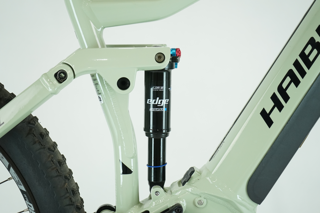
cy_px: 106
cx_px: 160
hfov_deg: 28.8
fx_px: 622
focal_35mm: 70
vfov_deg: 19.5
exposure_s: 1/200
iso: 1600
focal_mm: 70
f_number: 6.3
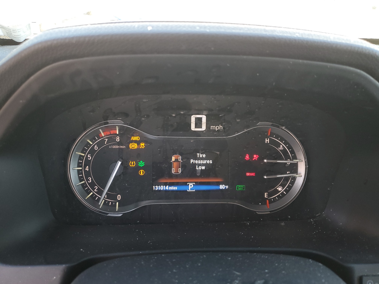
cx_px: 190
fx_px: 285
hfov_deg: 67.3
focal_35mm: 26
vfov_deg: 53.1
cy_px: 142
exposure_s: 1/120
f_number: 1.5
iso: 67
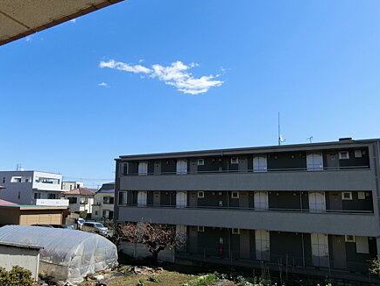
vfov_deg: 49.8
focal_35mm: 28
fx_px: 308
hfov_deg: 62.9
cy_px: 153
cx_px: 152
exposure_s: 1/1600
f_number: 2.7
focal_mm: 4.06
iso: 80
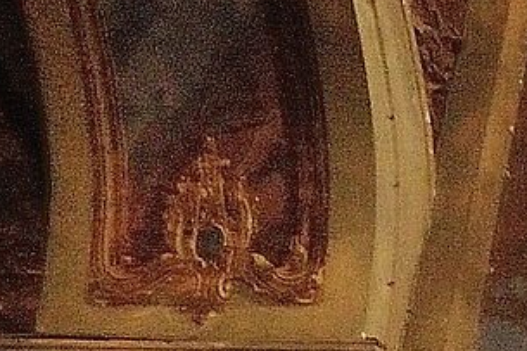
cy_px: 935
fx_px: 1726
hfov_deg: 10.3
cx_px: 1705
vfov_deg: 9.7
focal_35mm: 118
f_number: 4
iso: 3200
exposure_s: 1/45
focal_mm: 10
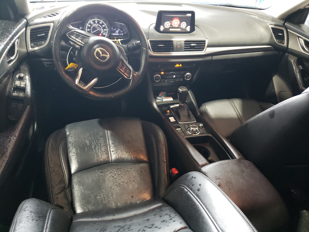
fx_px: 232
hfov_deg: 67.3
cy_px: 116
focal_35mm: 26
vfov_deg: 53.1
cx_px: 154
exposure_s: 1/33
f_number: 1.5
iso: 338
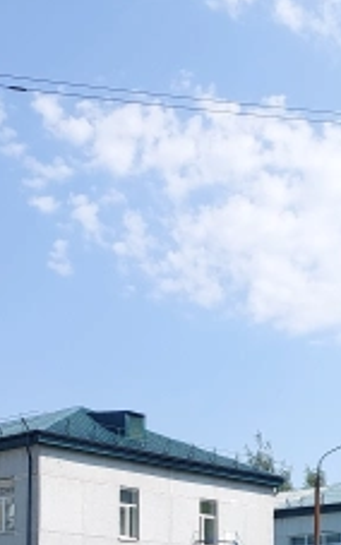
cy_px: 557
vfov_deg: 28.5
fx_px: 996
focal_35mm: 67
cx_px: 190
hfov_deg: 19.4
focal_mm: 5.06
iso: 25
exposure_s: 1/775
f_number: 1.8
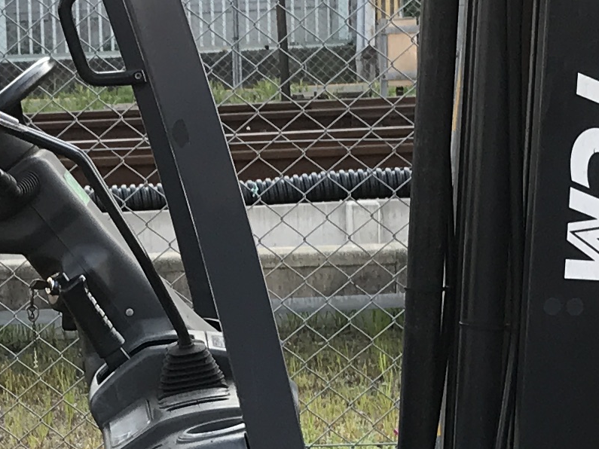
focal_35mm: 142
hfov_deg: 13.8
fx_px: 2457
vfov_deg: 10.4
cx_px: 70
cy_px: 460
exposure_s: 1/212
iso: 20
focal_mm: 3.99
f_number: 1.8
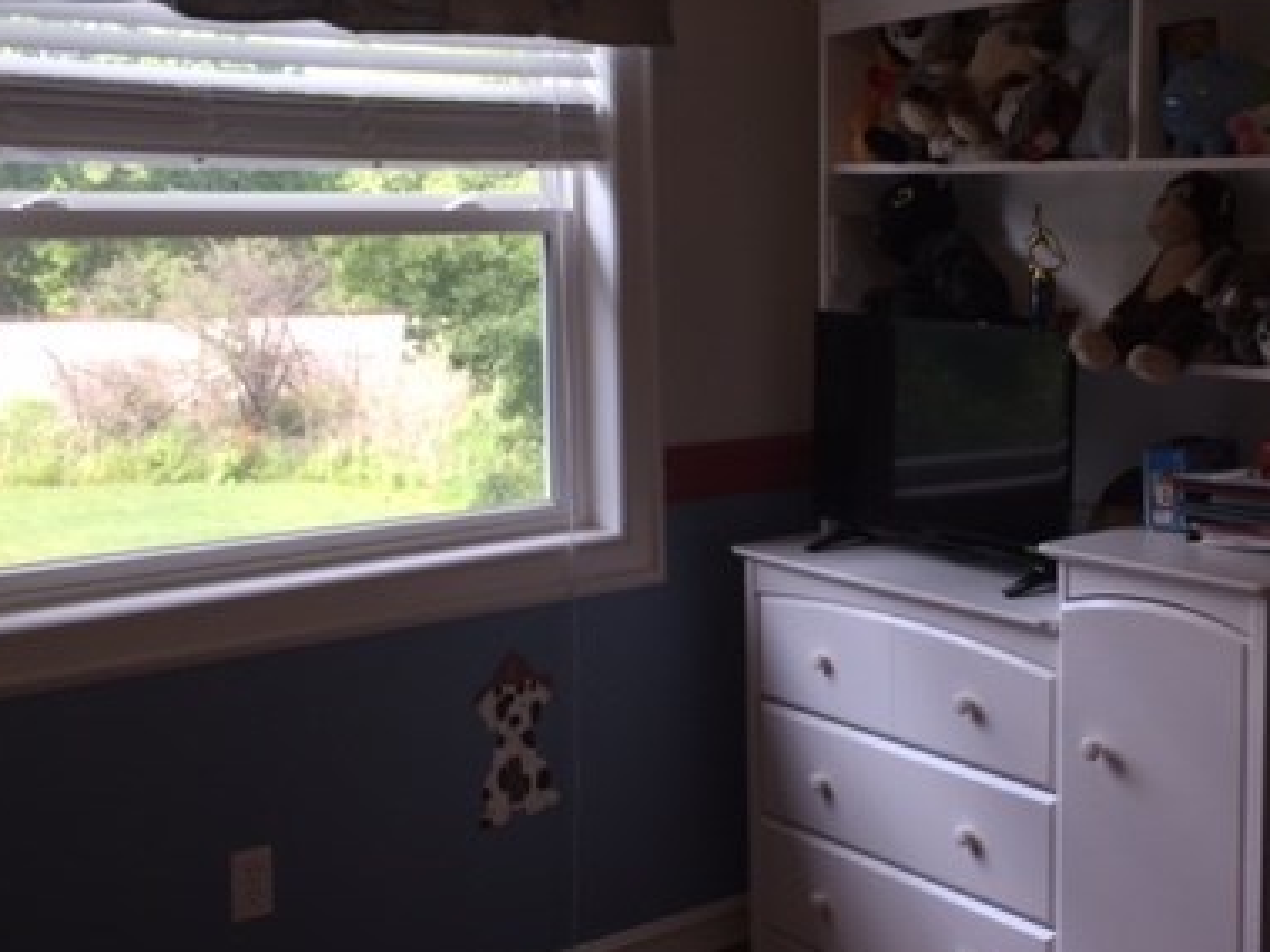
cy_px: 439
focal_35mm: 49
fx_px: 1797
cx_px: 841
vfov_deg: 29.6
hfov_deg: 38.5
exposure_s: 1/79
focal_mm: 4.15
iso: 32
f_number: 2.2
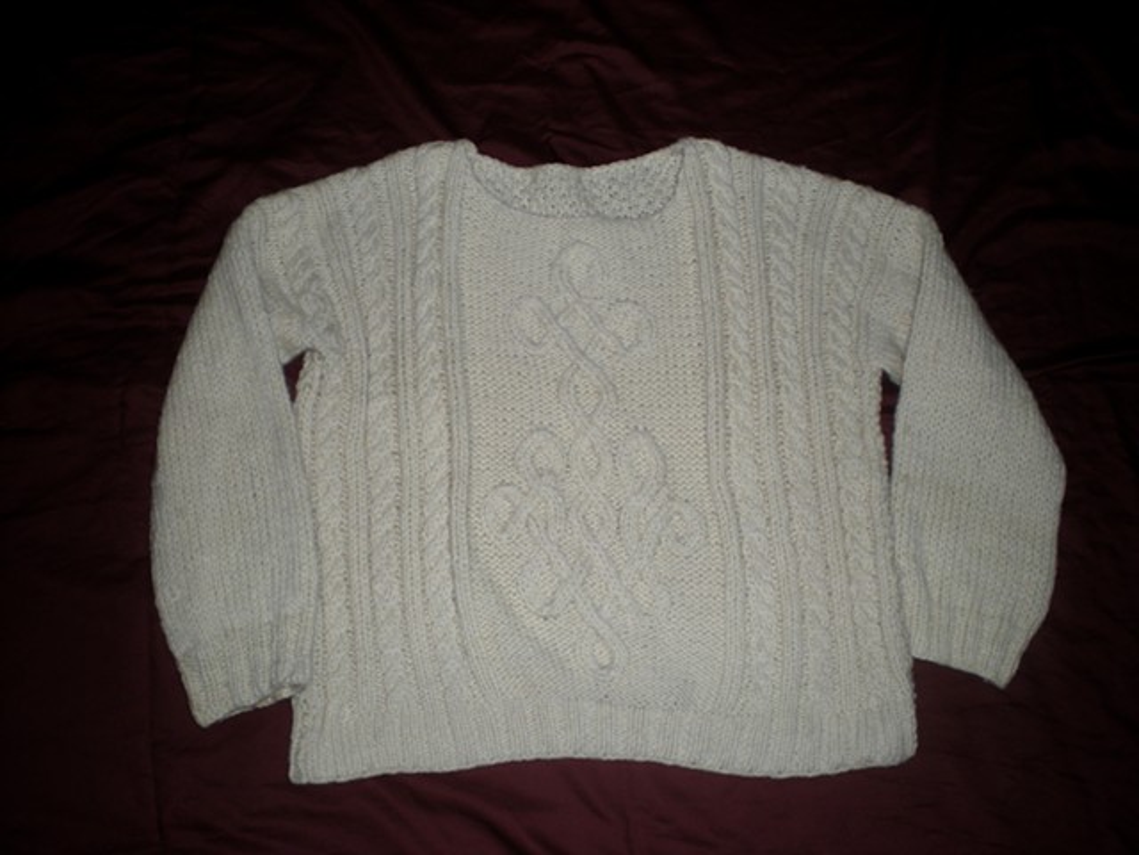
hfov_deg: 49.0
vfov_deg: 37.7
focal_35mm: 38
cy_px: 428
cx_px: 570
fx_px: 1250
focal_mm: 6.3
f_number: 3.1
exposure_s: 1/60
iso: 64
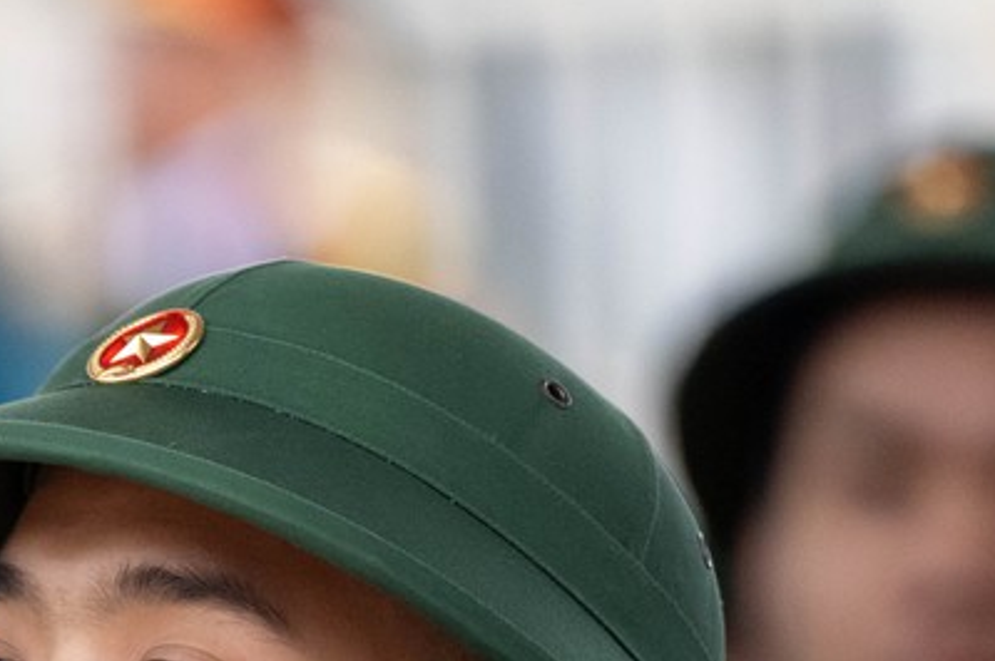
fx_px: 27643
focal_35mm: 1001
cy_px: 1445
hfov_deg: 2.1
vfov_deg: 1.4
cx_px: -410
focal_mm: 200
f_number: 2.8
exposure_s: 1/320
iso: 1600
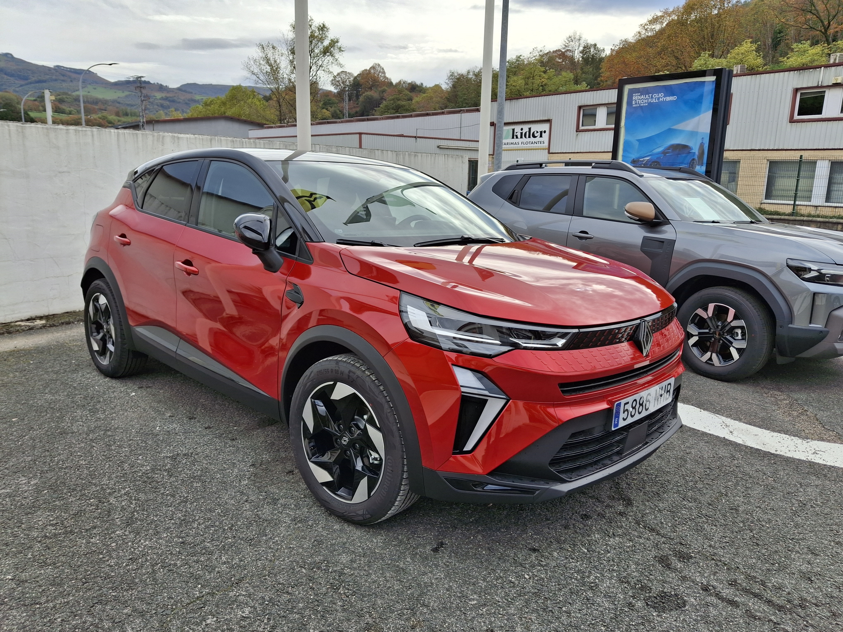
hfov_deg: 69.4
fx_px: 609
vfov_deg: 54.9
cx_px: 422
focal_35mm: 25
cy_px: 316
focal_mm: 4.69
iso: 25
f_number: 1.8
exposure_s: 1/732
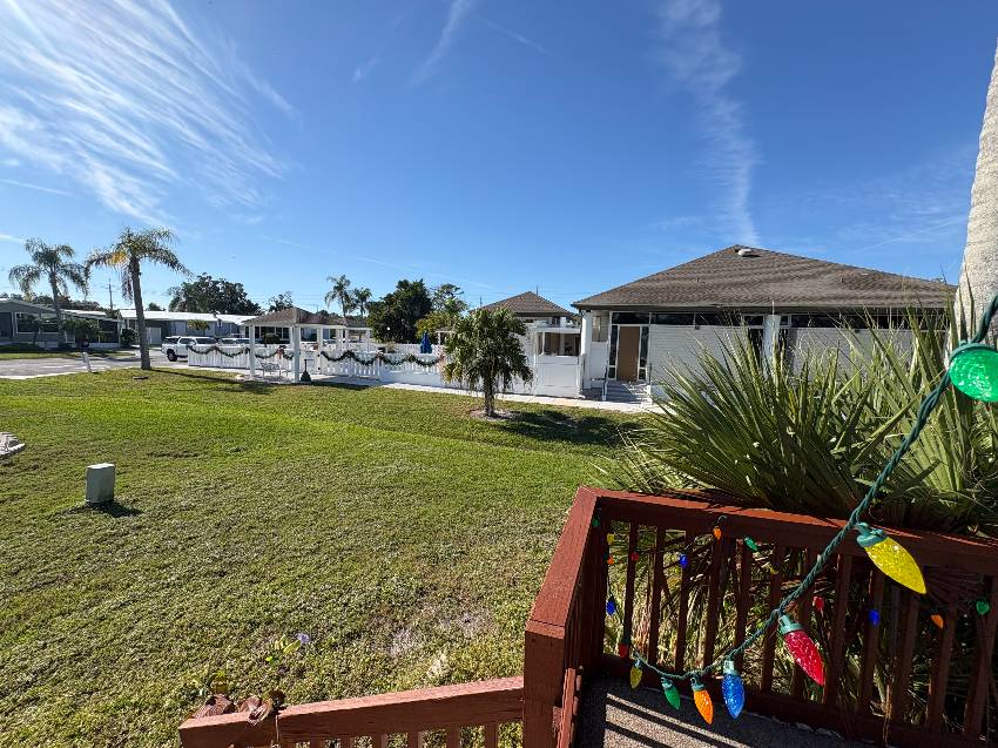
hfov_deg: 102.1
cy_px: 374
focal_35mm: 14
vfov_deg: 85.6
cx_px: 499
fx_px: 404
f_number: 2.2
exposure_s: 1/1789
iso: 50
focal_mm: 2.22
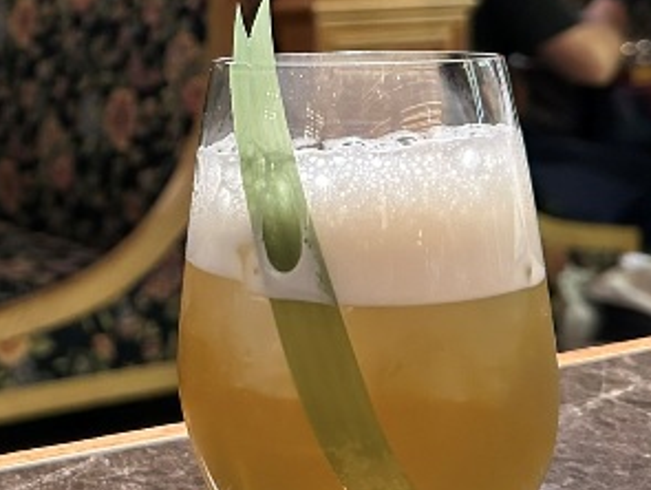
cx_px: -53
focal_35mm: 65
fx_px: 1224
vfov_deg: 22.1
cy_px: 42
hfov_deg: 27.4
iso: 800
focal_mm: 6.86
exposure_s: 1/30
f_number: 1.78
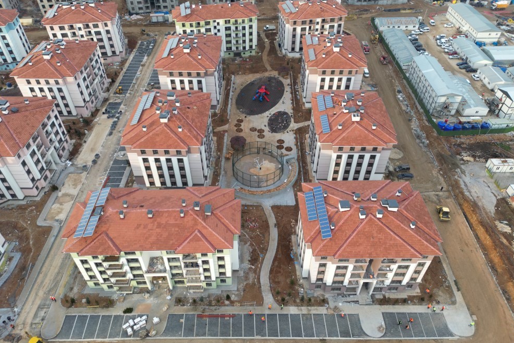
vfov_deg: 49.5
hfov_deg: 69.4
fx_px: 371
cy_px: 167
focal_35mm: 26
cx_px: 250
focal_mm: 6.72
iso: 100
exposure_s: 1/320
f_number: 1.7
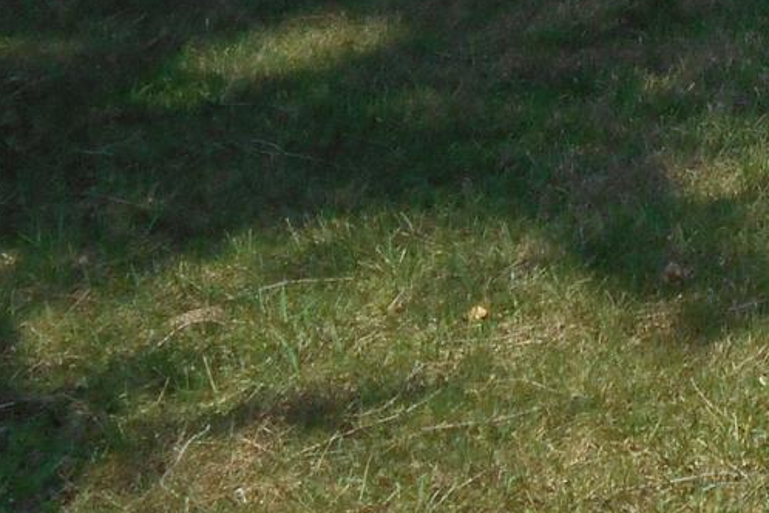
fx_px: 3930
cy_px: -340
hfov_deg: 10.8
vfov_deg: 7.3
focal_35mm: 184
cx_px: 1126
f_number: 4.2
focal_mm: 7.7
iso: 80
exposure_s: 1/640
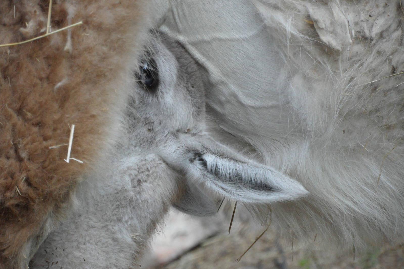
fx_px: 3164
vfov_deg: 4.9
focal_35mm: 282
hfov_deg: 7.3
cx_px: 202
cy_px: 134
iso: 200
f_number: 5
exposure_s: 1/250
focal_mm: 44.4
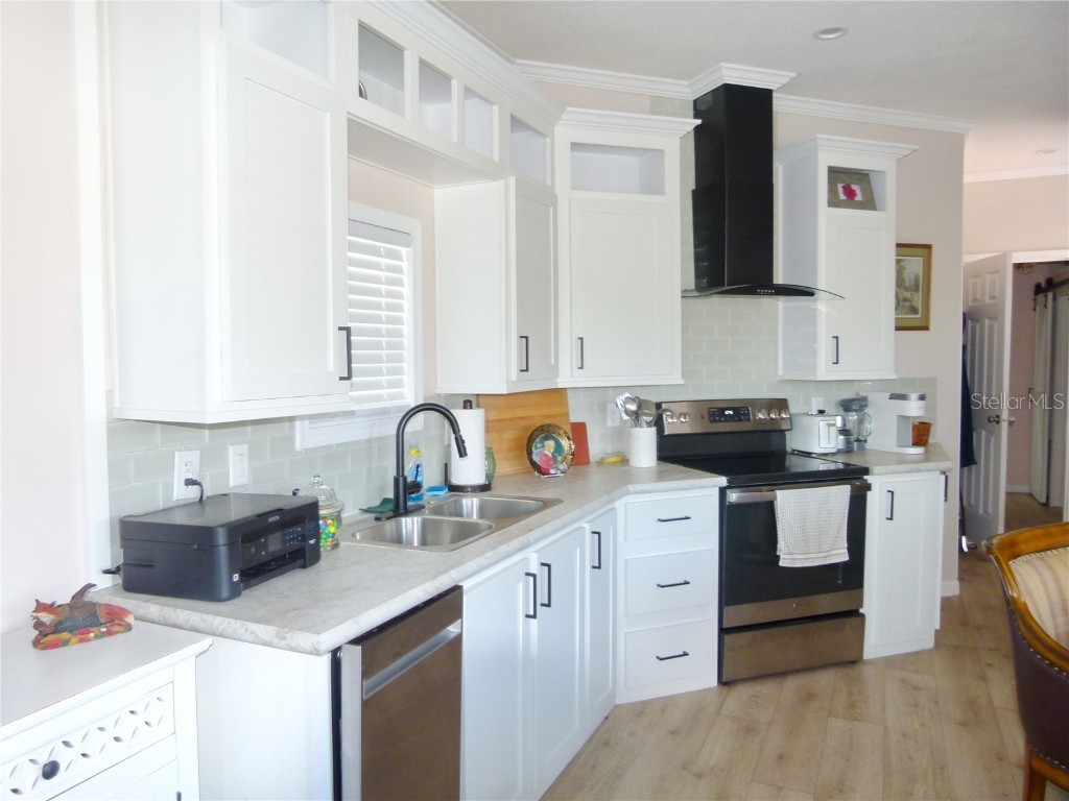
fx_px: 772
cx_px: 534
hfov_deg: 69.4
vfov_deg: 54.9
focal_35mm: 25
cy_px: 400
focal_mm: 4.5
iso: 100
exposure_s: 1/25
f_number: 2.8
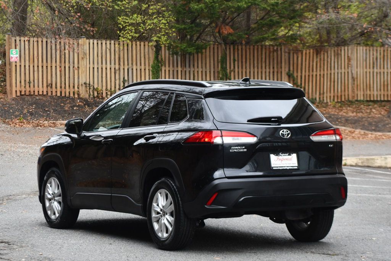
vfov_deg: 13.0
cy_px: 130
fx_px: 1140
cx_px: 196
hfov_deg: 19.5
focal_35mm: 105
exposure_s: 1/250
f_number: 5
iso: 400
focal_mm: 70
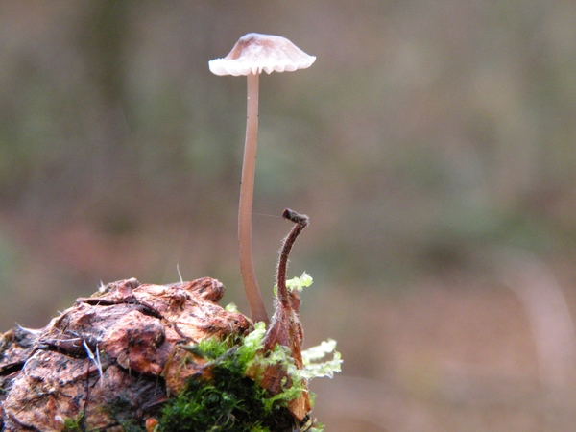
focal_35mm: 101
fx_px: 1681
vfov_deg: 14.6
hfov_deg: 19.4
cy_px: 216
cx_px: 288
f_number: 4
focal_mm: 17.9
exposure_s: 1/63.7
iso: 383
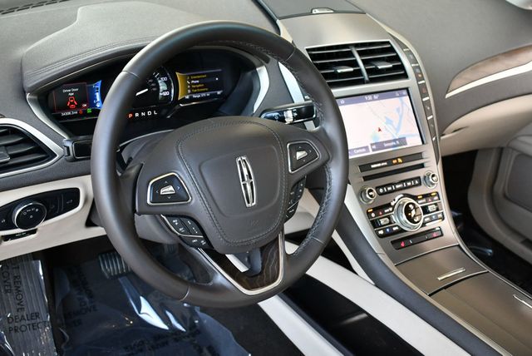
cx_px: 266
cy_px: 178
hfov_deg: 41.1
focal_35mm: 48
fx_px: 710
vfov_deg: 28.1
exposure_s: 1/200
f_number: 3.8
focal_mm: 24
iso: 800
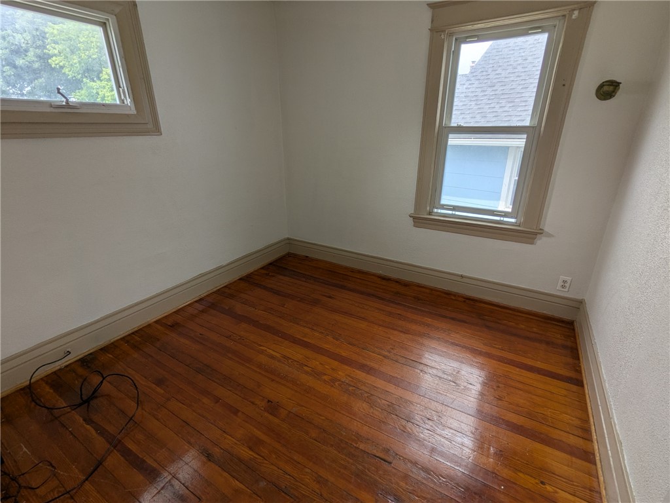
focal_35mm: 16
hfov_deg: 94.5
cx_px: 335
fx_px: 310
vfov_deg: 78.1
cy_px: 252
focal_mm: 2.35
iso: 47
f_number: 2.2
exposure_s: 1/290
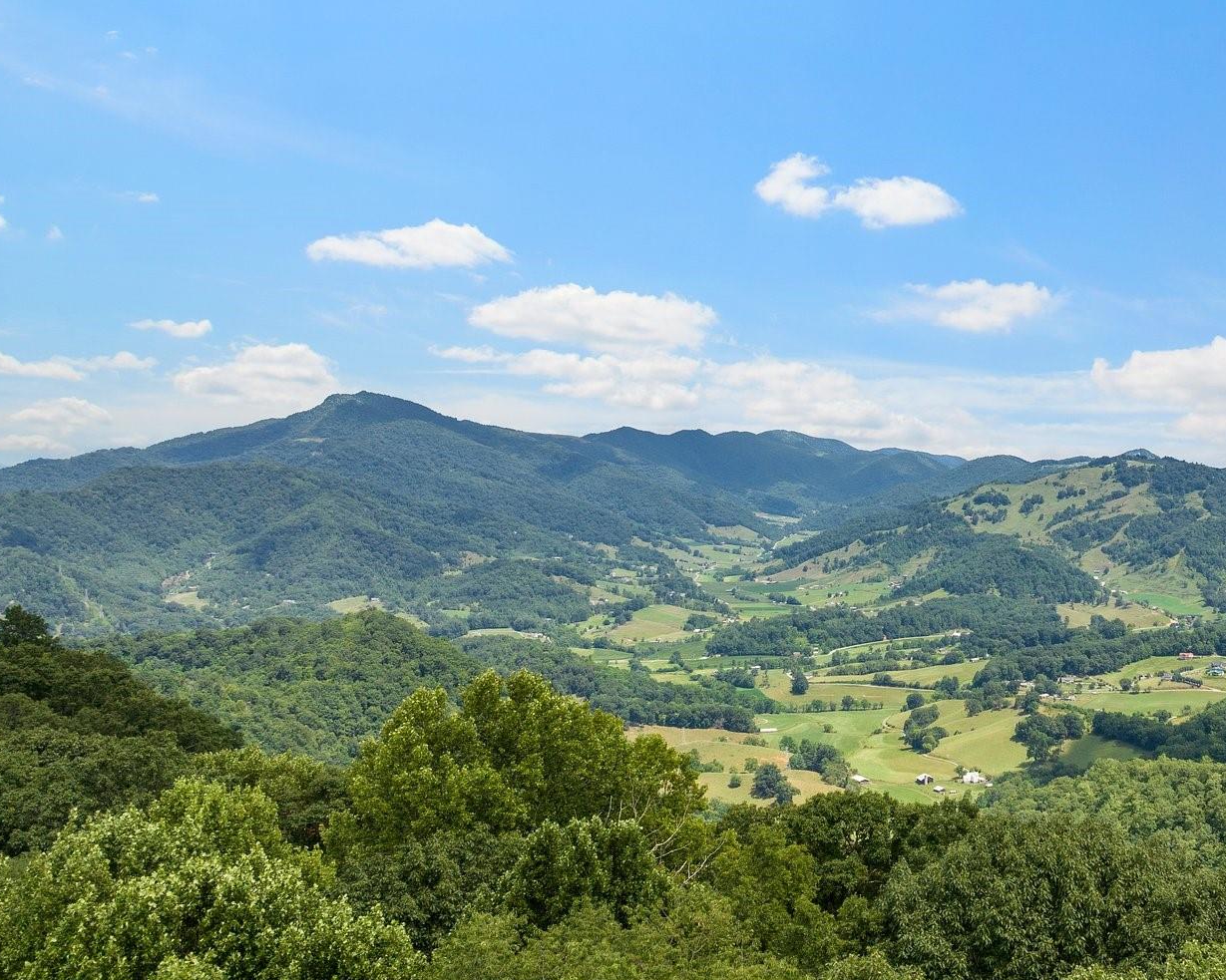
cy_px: 524
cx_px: 994
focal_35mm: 39
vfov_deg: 38.2
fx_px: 1415
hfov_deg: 44.4
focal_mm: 12.29
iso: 110
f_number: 2.8
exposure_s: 1/2000
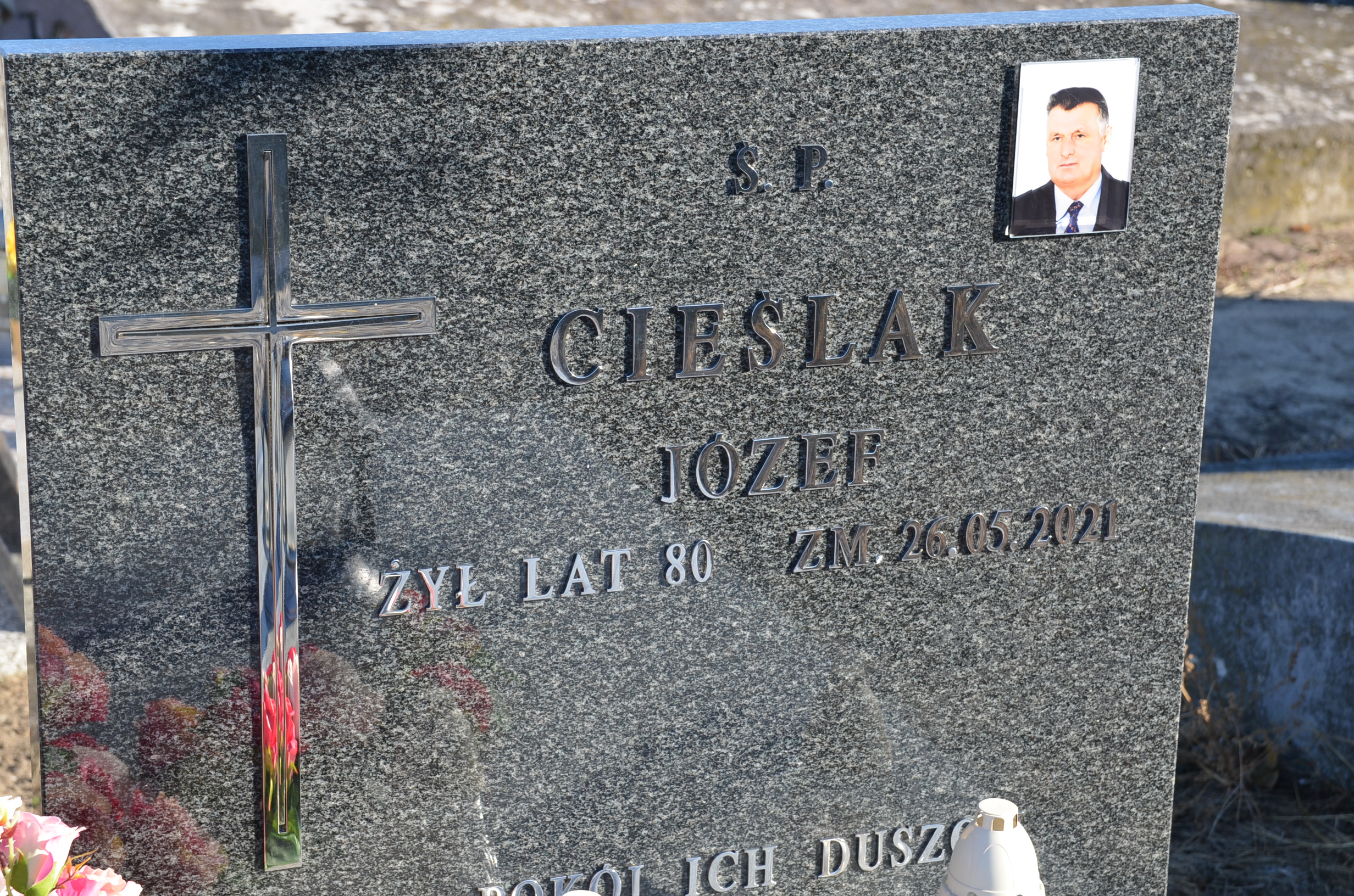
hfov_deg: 27.0
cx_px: 677
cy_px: 448
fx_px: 2815
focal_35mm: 75
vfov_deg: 18.1
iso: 200
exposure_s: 1/200
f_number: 7.1
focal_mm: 50
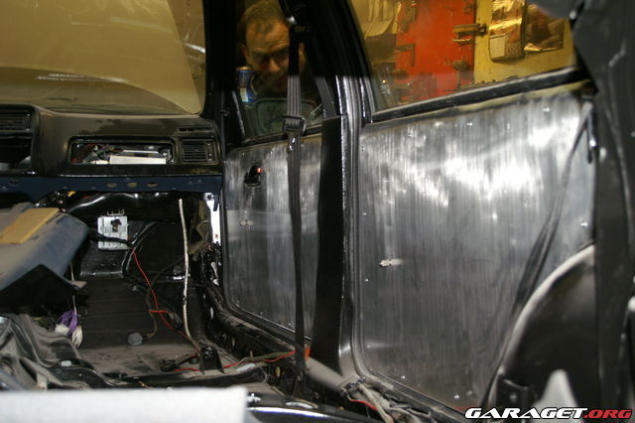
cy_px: 212
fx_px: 793
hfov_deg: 43.6
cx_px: 318
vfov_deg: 29.8
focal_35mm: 45
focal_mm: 30
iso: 400
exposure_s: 1/60
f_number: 5.6
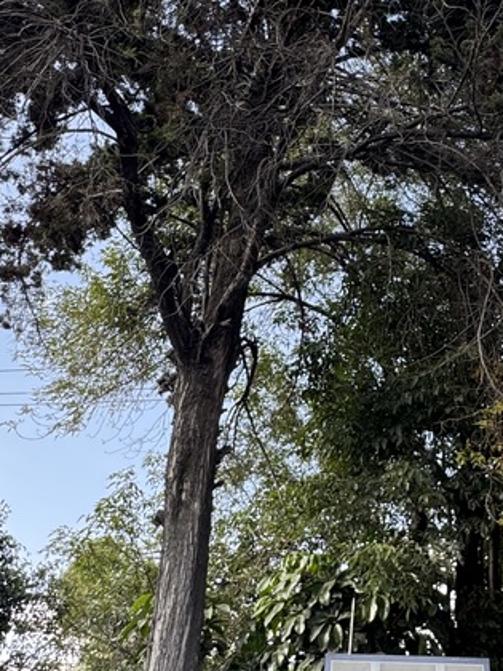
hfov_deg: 35.3
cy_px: 305
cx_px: 370
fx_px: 775
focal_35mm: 40
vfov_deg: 46.7
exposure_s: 1/132
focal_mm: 2.22
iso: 40
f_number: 2.2
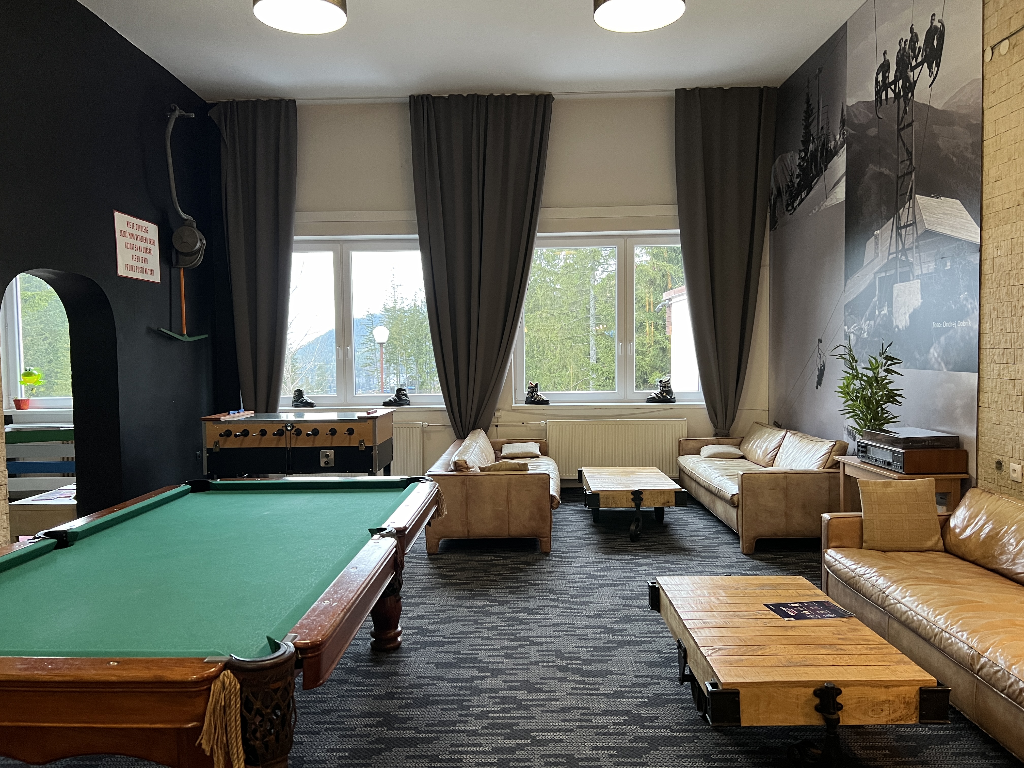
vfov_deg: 53.1
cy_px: 384
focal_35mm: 26
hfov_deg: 67.3
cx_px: 512
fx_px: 769
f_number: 1.5
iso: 320
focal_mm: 5.7
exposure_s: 1/50
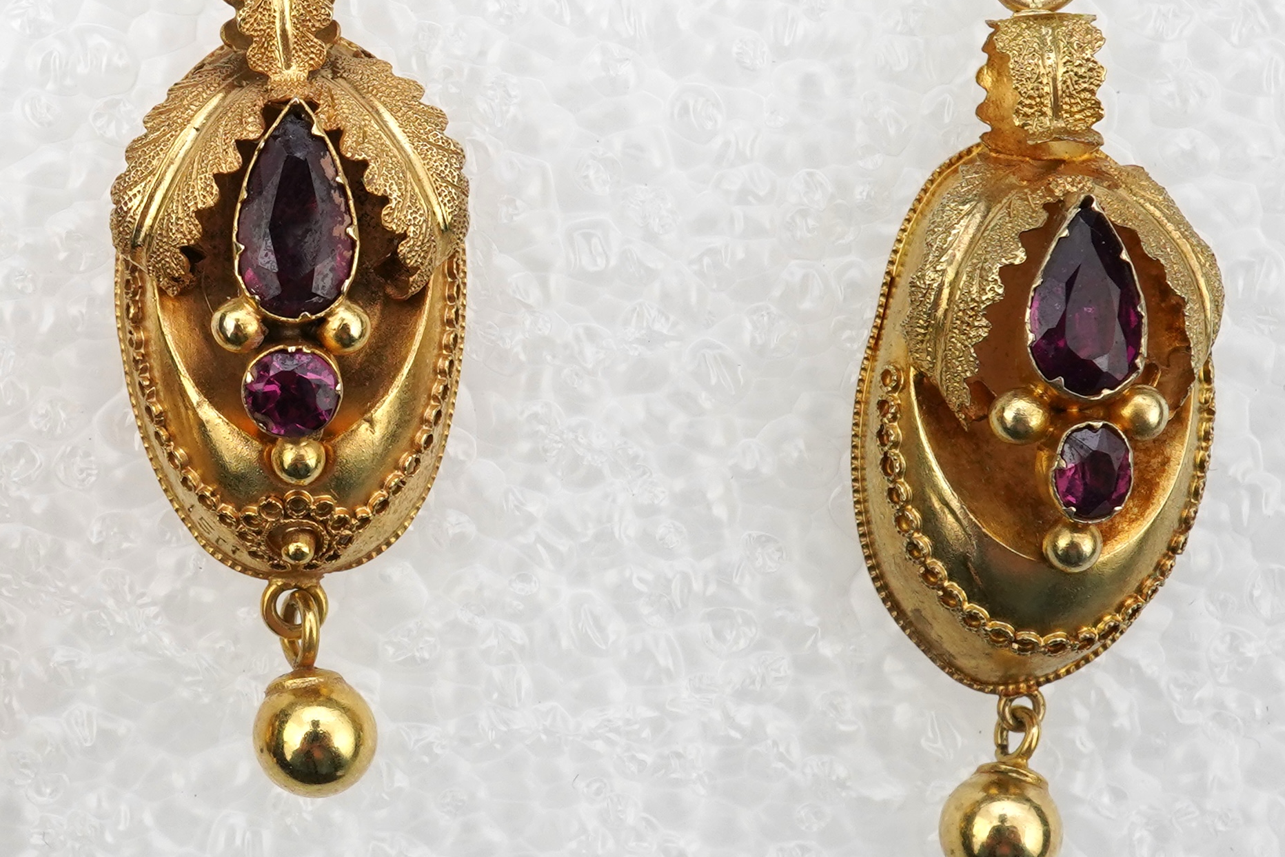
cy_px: 412
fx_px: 3391
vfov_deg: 14.4
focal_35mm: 95
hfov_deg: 21.0
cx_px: 100
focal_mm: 30
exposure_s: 1/125
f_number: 20
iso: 640
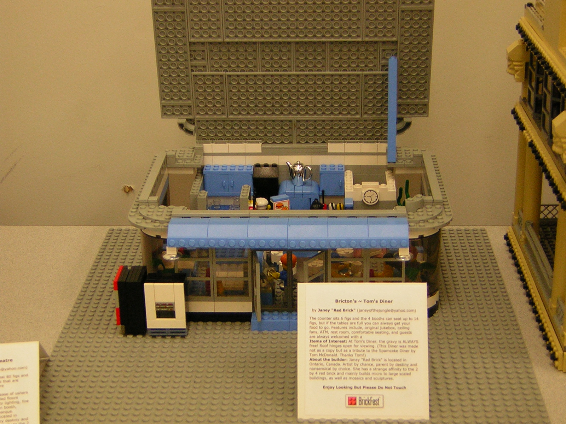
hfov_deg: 27.8
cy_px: 212
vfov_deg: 21.0
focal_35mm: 70
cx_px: 283
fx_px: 1145
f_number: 3.6
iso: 86
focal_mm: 9.1
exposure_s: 1/5.7
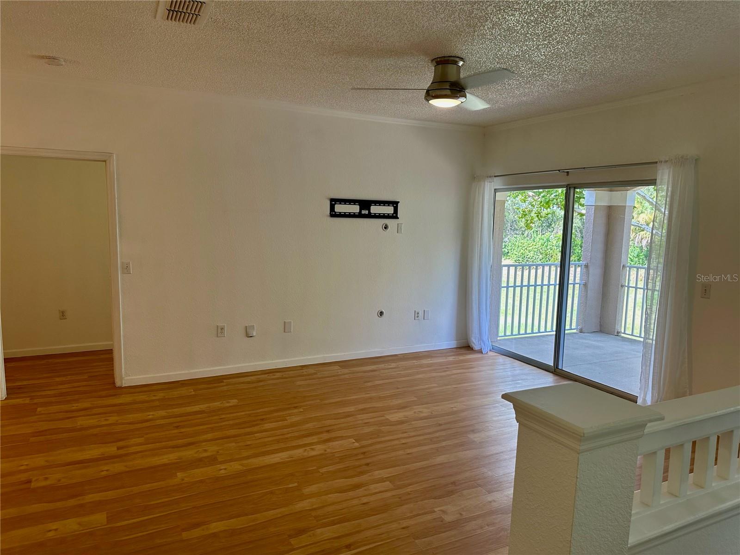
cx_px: 370
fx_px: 513
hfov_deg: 71.6
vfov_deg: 56.8
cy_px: 278
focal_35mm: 24
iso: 100
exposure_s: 1/145
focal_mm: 6.86
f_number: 1.78
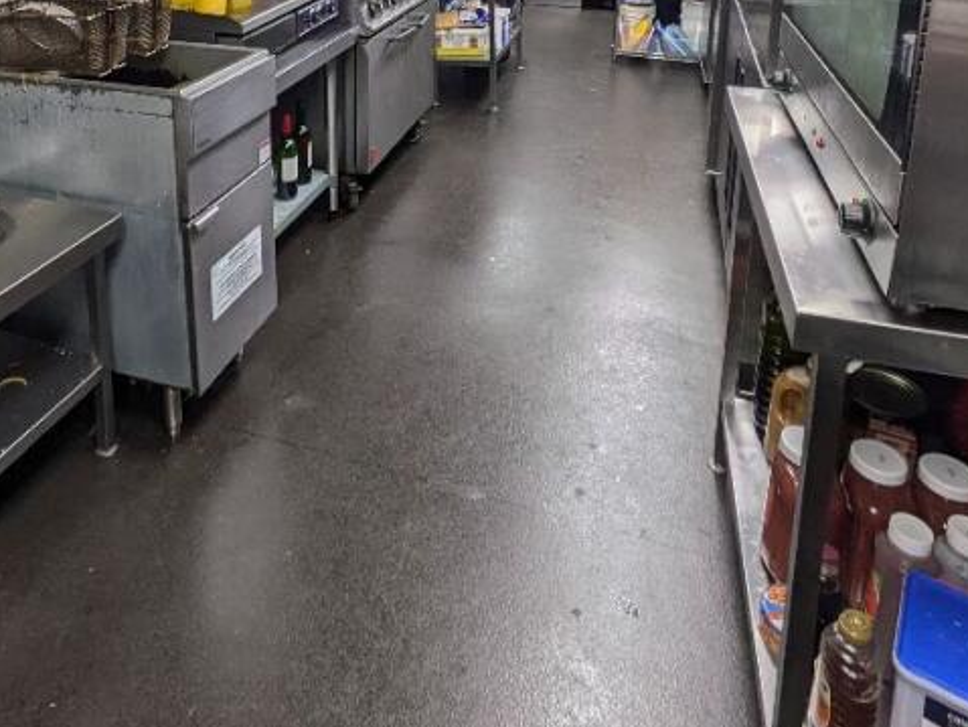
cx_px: 381
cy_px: -3
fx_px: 839
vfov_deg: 40.8
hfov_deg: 59.4
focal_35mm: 30
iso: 114
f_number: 2.2
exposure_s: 1/100
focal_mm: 1.83
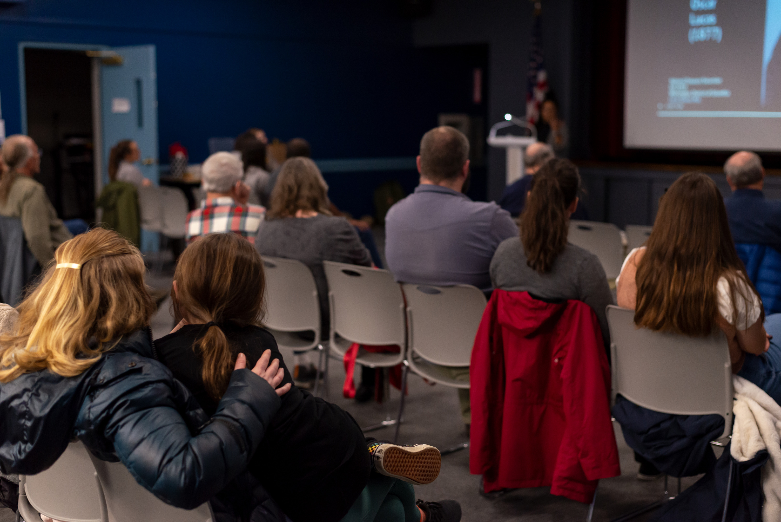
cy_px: 261
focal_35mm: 50
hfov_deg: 39.6
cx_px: 390
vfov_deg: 27.0
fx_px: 1085
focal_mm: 50
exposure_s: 1/125
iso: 2000
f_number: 2.5
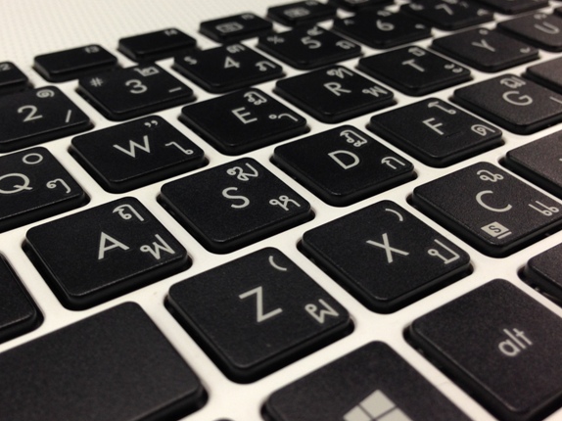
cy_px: 199
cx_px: 235
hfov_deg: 41.1
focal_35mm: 46
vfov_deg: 31.5
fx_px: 747
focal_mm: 4.12
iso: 50
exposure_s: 1/25
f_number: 2.4
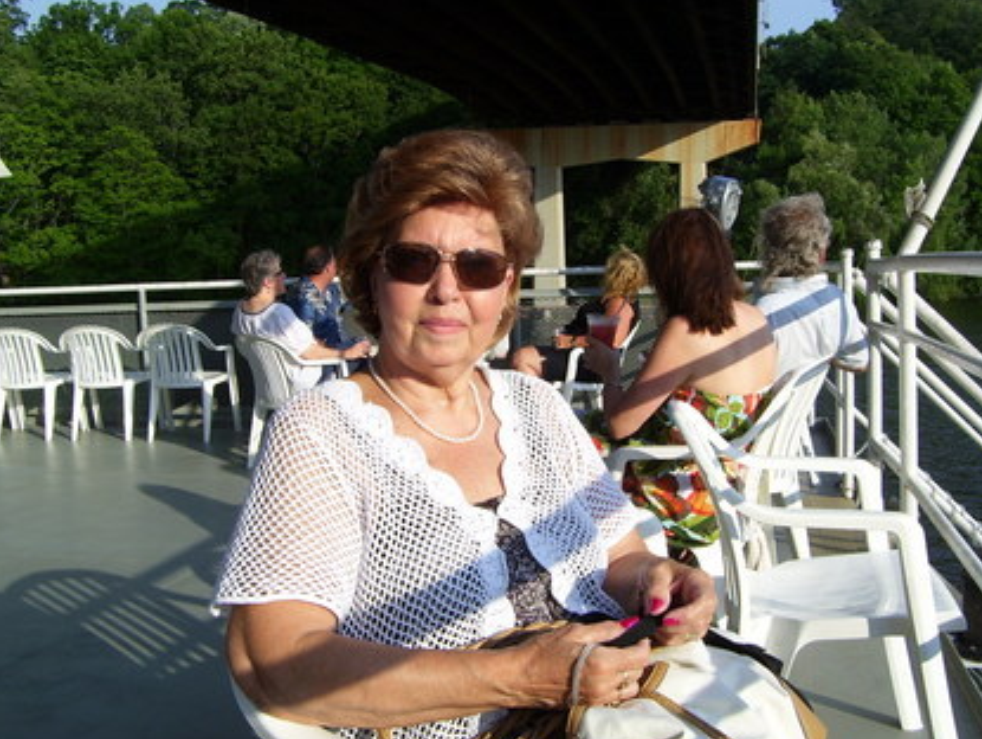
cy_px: 355
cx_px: 480
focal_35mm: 39
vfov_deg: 36.9
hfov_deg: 47.8
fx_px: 1107
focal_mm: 6
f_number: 4.8
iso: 80
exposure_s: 1/500
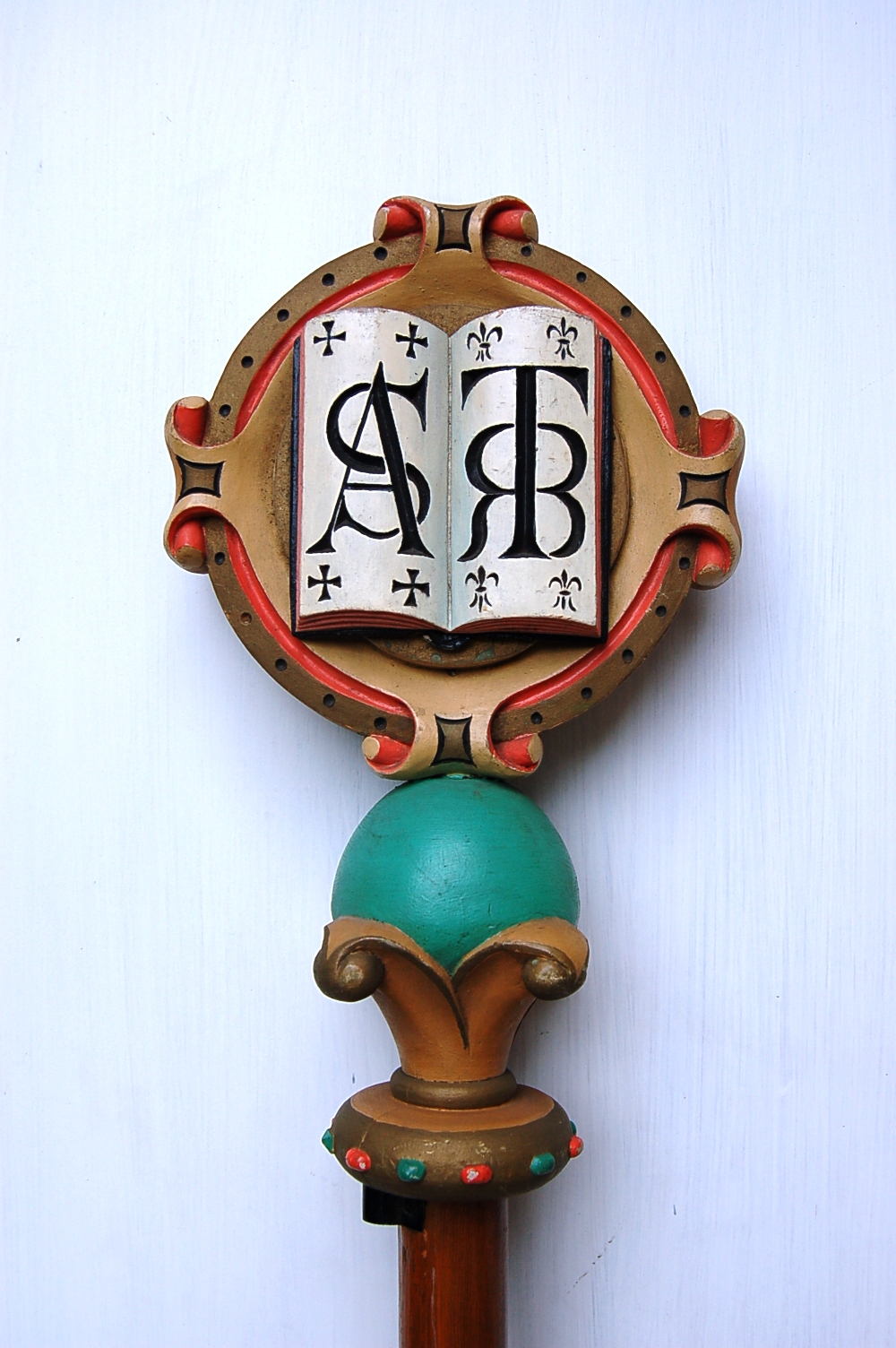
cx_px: 448
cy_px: 674
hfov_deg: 38.3
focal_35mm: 34
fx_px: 1290
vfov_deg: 55.1
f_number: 5.6
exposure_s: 1/125
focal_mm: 23
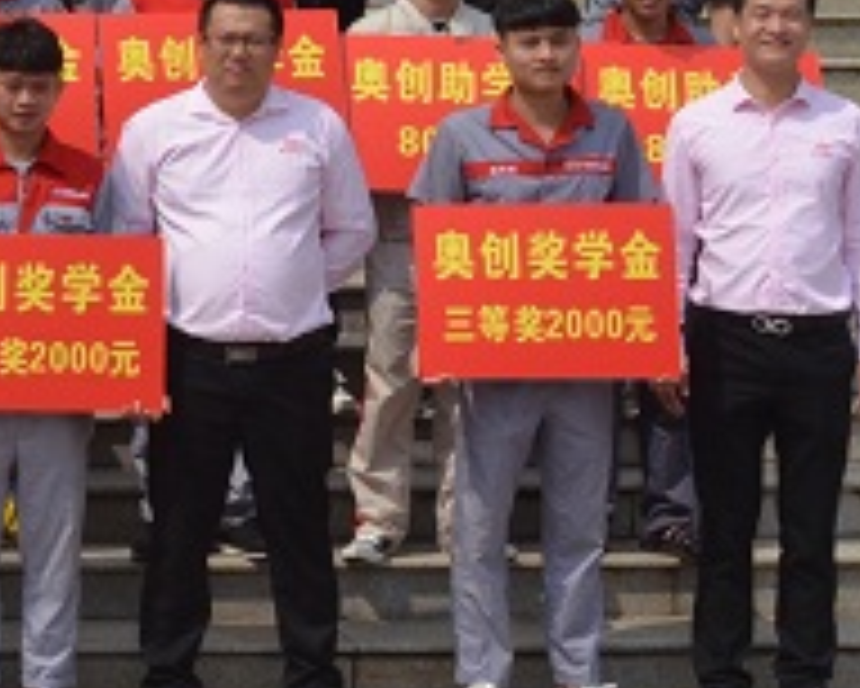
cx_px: -545
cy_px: 214
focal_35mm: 129
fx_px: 3278
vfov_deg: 12.0
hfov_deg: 13.8
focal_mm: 25
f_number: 14
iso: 800
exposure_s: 1/800
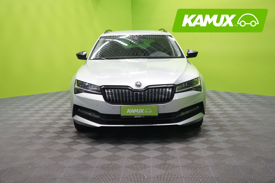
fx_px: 336
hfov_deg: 44.5
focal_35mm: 44
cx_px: 138
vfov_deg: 30.5
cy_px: 92
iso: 250
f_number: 5
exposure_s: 1/6
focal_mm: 44
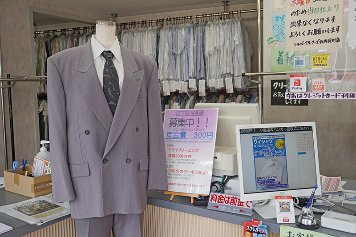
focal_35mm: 34
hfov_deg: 55.1
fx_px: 341
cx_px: 178
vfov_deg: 38.3
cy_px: 118
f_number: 4
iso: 250
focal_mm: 23
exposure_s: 1/160
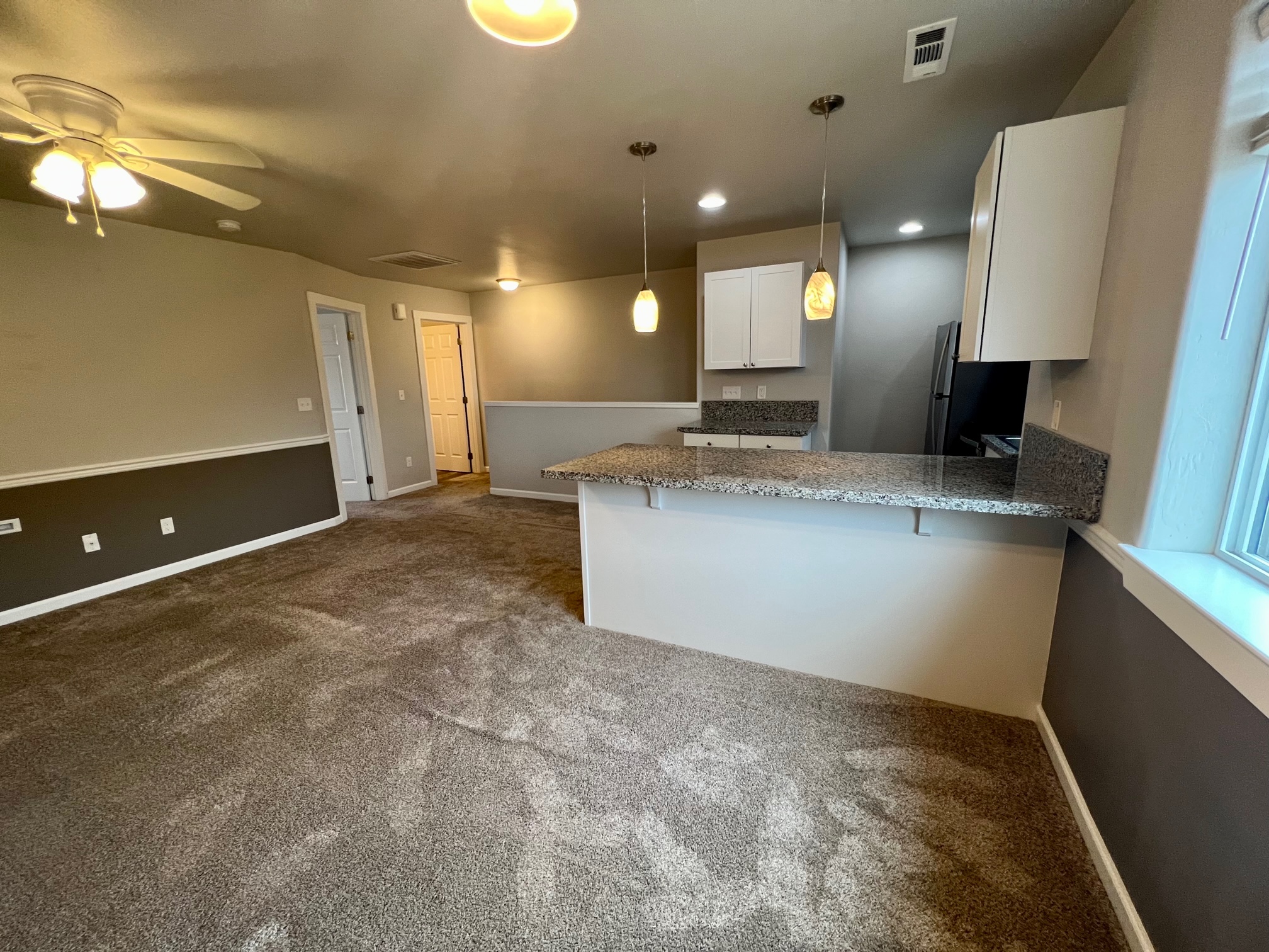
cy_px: 476
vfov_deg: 89.9
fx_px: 477
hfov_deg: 106.2
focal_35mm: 13
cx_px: 634
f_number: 1.8
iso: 200
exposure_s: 1/120
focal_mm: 1.57
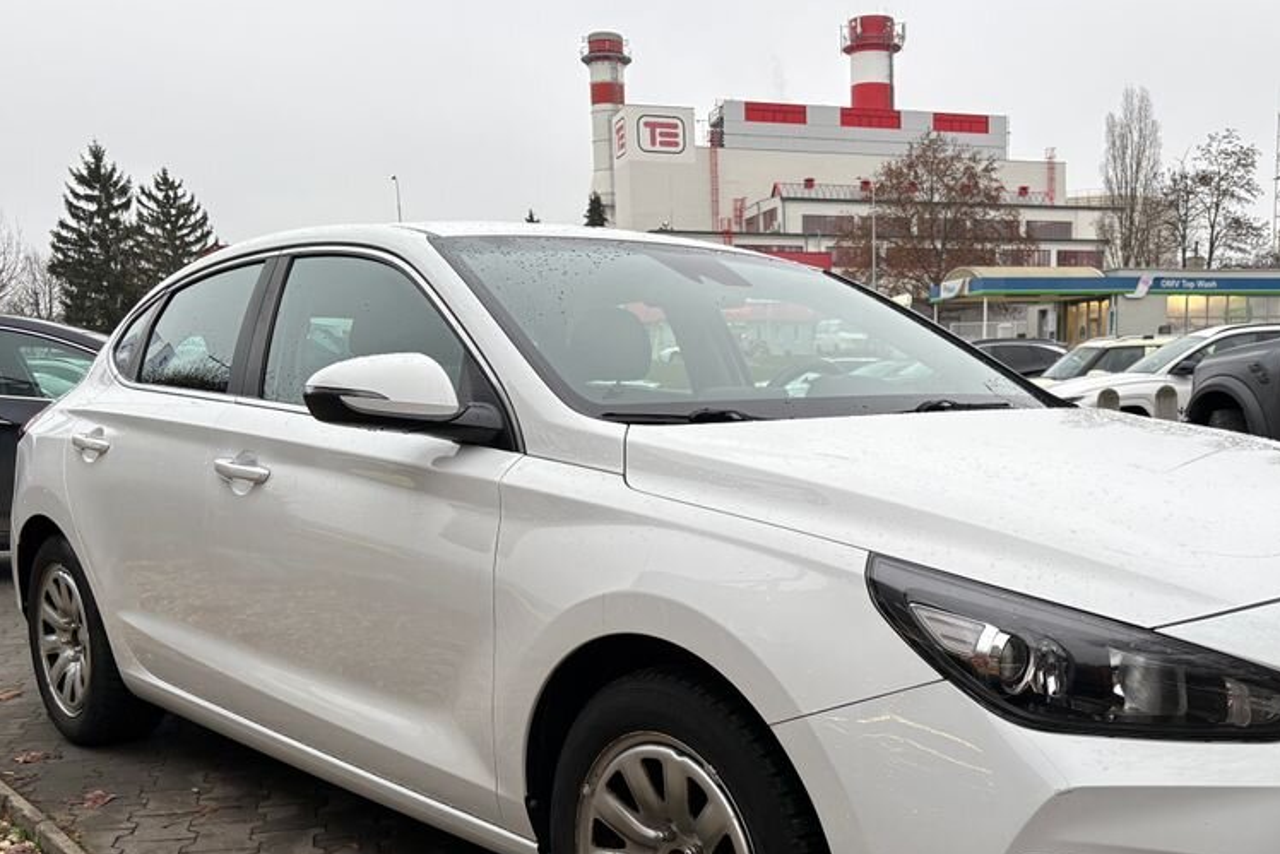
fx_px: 1316
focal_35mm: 37
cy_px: 613
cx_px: 808
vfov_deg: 35.4
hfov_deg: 51.3
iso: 100
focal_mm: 5.96
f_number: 1.6
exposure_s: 1/122
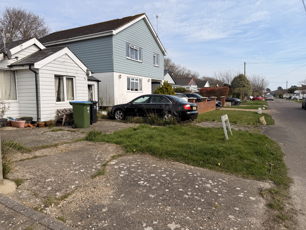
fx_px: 212
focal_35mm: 24
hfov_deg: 71.6
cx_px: 153
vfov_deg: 56.8
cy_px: 115
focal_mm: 6.76
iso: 80
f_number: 1.78
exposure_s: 1/4673
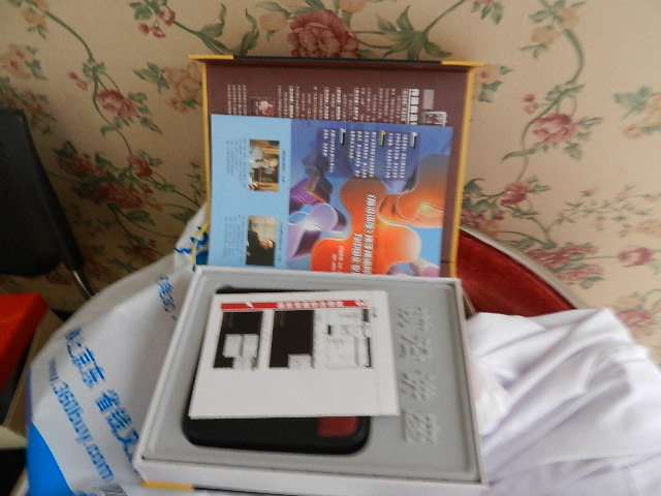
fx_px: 477
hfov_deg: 69.4
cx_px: 330
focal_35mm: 25
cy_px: 248
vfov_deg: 54.9
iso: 400
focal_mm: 4.5
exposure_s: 1/2
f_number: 3.5
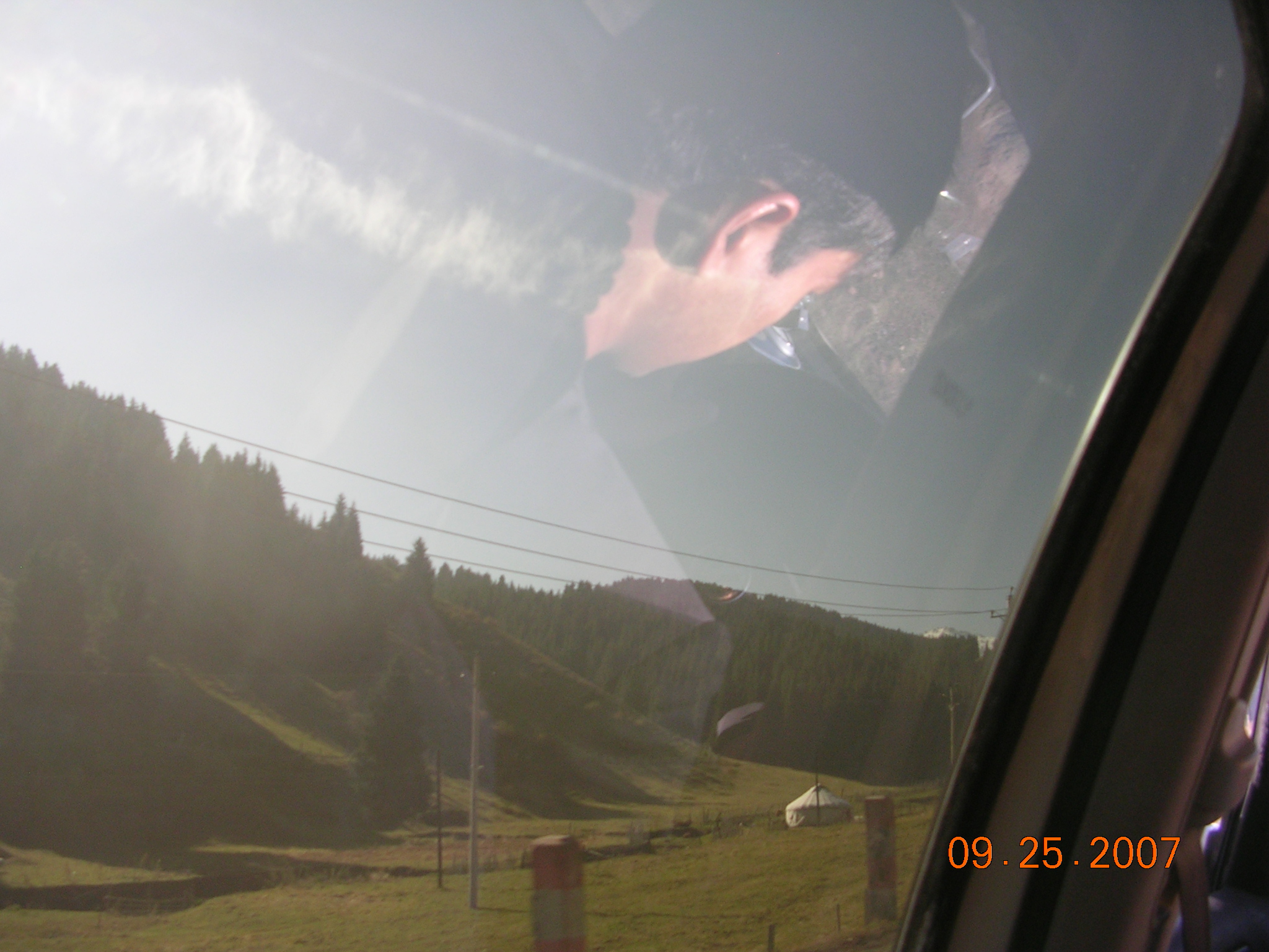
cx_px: 634
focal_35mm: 38
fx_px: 1393
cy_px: 476
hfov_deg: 49.0
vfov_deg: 37.7
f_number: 2.8
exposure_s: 1/205
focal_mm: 5.8
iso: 50
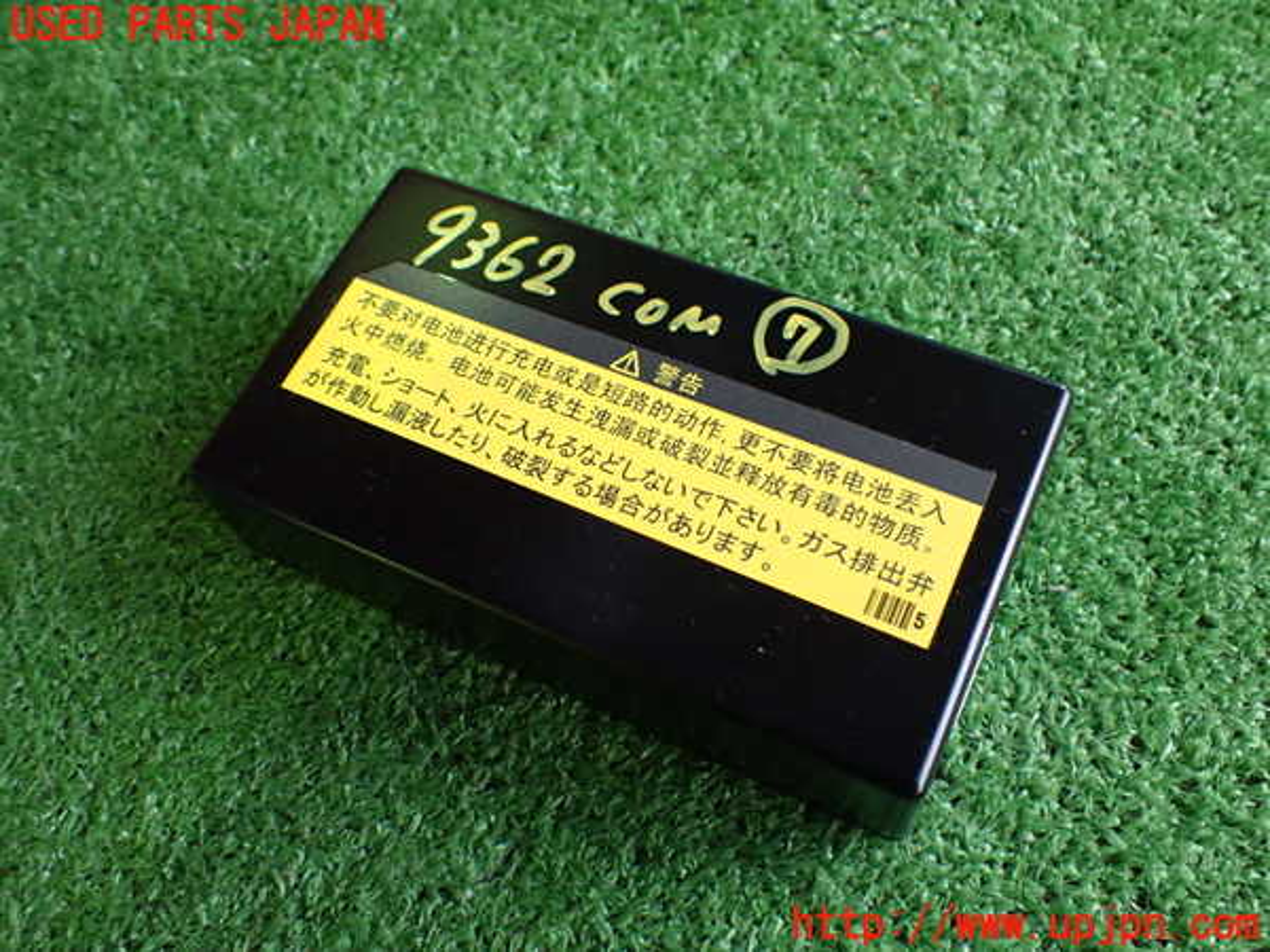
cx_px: 635
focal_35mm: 32
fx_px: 1174
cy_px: 476
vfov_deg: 44.2
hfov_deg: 56.8
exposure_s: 1/50
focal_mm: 5.79
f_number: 2.4
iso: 800
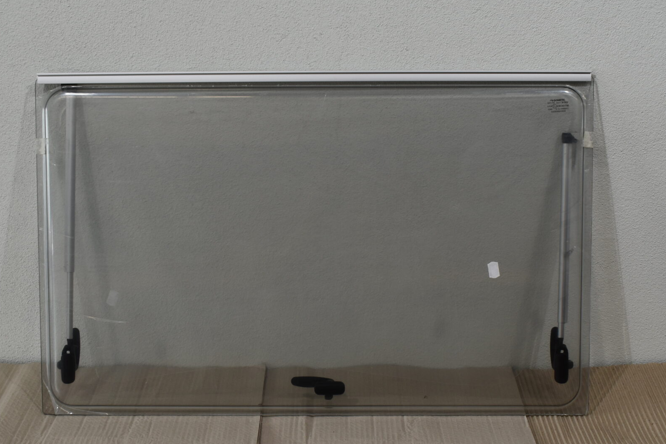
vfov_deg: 23.3
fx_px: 1073
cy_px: 278
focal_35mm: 58
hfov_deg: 34.5
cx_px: 316
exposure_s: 1/60
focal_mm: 24
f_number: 8
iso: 220
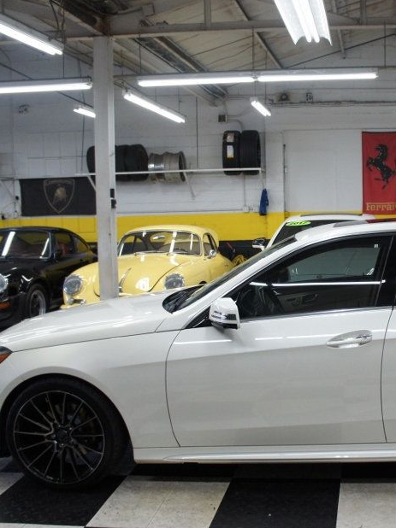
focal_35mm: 43
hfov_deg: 32.0
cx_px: 353
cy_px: 256
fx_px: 656
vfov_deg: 43.9
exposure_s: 1/200
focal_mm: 18
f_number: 4
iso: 1000
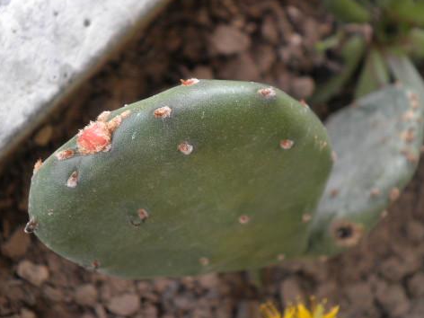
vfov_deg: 34.2
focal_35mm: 42
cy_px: 122
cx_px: 183
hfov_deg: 44.7
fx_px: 514
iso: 80
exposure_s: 1/40
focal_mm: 5.5
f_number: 2.8
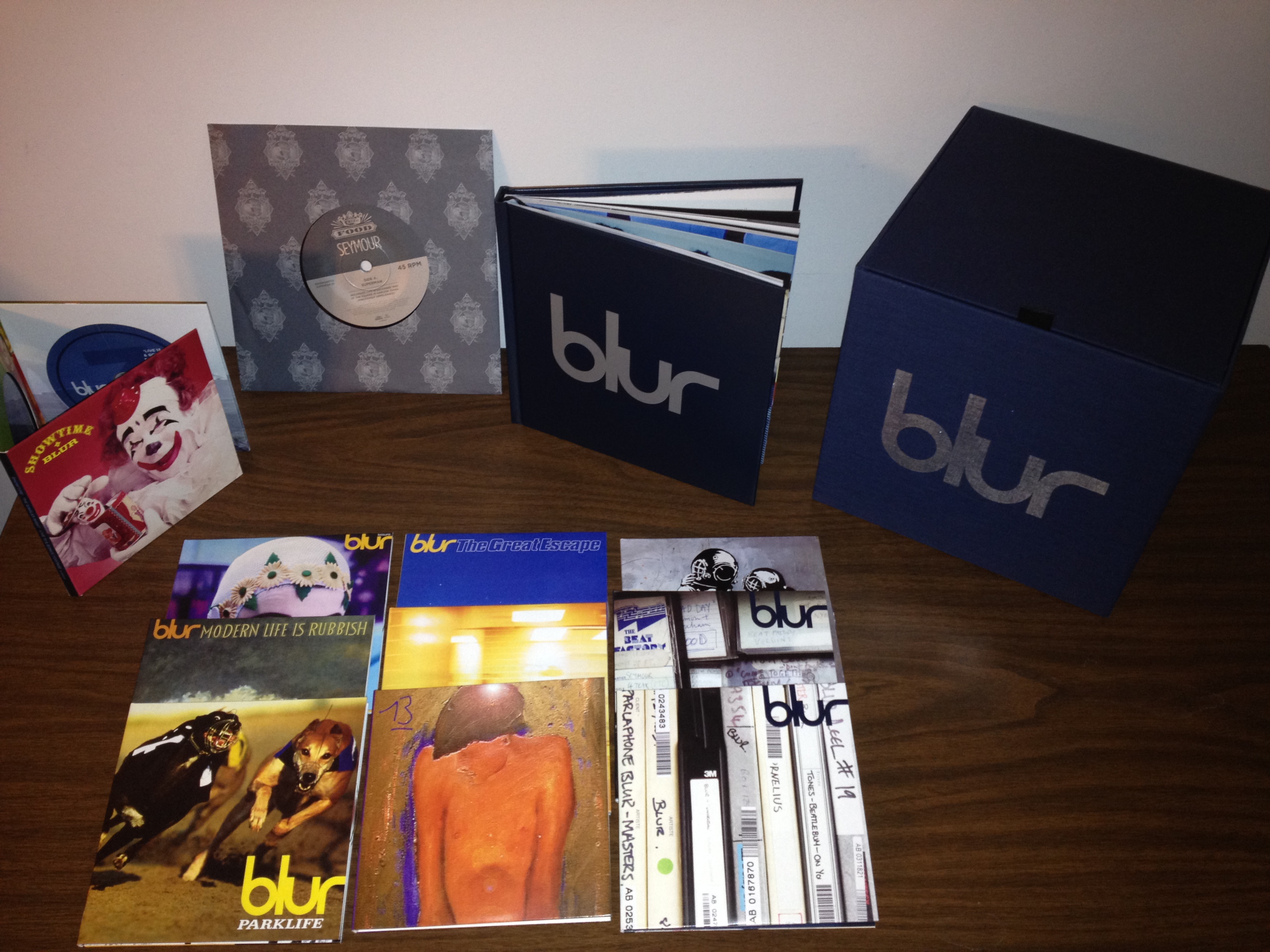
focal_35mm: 35
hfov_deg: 52.6
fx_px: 1284
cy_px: 476
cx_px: 635
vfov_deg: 40.7
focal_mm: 4.28
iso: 125
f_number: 2.4
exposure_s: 1/16
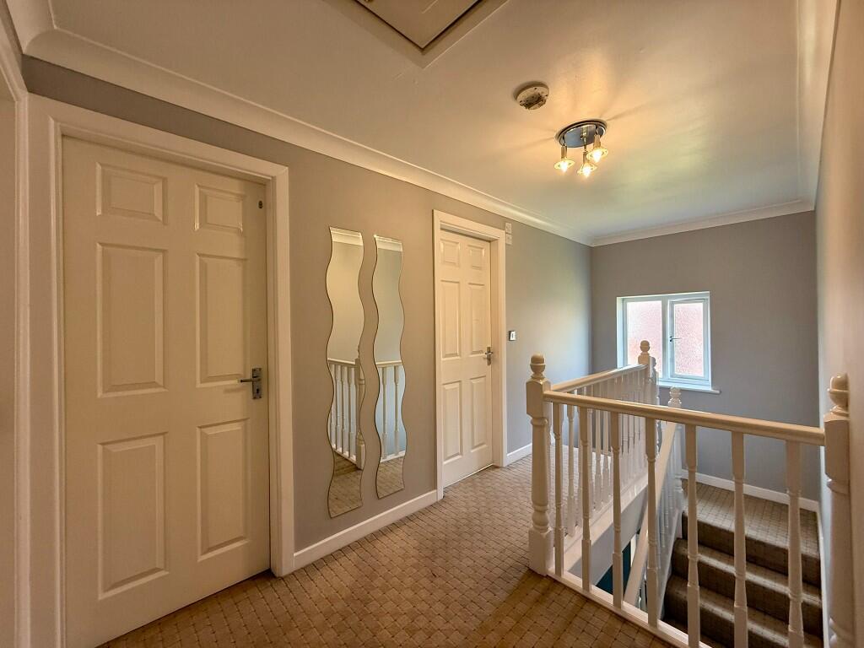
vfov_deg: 85.7
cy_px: 324
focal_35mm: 14
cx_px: 432
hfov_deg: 102.1
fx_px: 349
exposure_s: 1/99
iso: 160
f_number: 2.2
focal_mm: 2.22
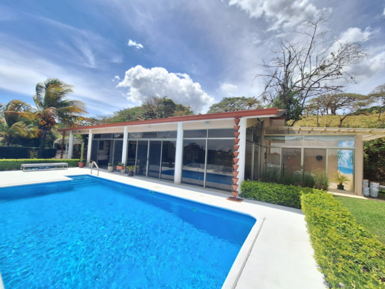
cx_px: 192
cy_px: 144
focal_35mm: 13
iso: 40
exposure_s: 1/2500
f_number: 2.2
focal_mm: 1.74
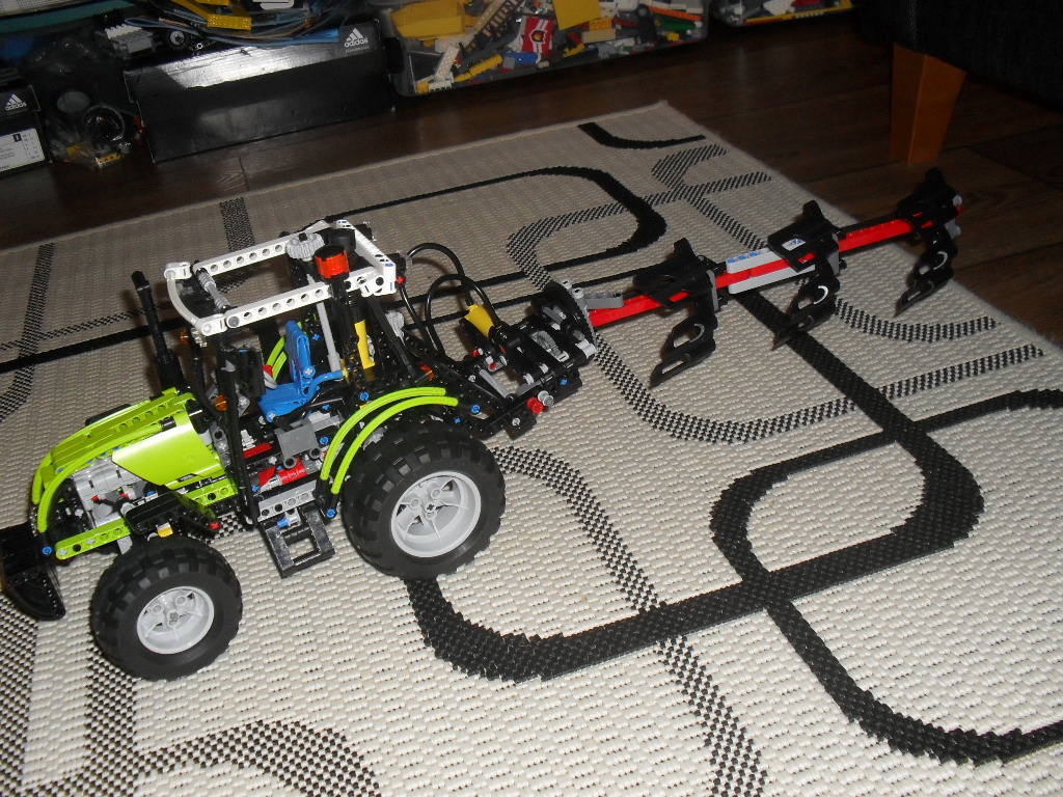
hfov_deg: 52.6
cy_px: 398
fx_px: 1075
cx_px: 532
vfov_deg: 40.7
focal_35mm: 35
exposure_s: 1/45
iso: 200
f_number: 3.2
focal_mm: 6.3
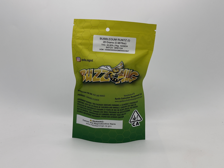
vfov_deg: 30.3
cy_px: 84
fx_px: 311
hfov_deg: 39.7
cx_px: 112
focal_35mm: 48
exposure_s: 1/3096
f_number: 1.78
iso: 64
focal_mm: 6.76
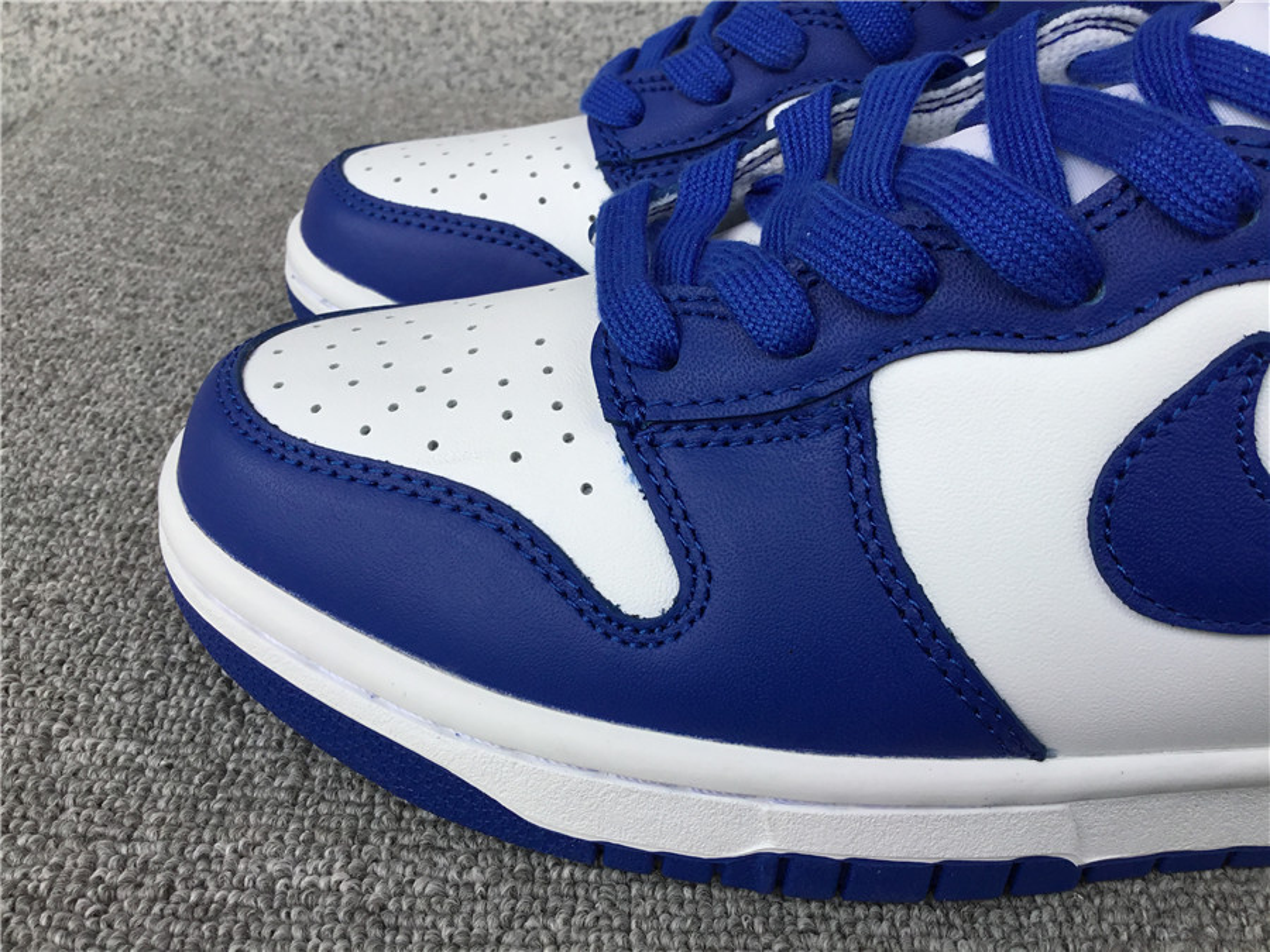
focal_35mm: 31
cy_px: 476
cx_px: 635
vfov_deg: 45.4
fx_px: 1137
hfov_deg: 58.4
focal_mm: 3.3
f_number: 2.4
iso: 25
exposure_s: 1/252
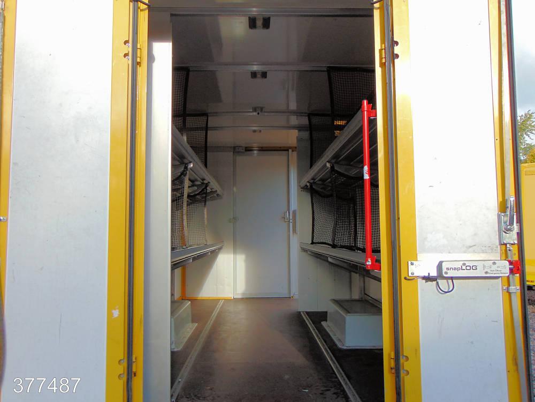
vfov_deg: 46.8
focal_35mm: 30
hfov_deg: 60.0
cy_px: 201
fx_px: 464
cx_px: 268
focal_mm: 5.4
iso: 80
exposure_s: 1/320
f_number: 3.1
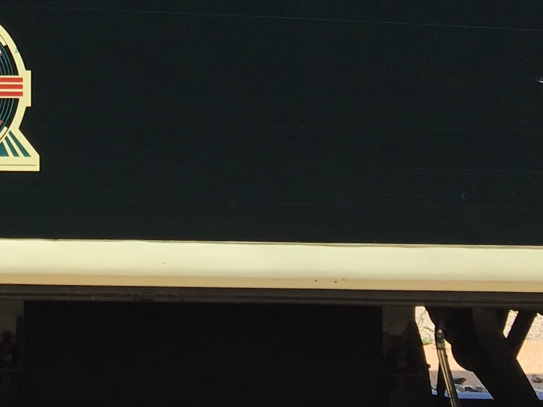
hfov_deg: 18.7
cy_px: -181
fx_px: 1569
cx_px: -86
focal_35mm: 100
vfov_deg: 14.0
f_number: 2.2
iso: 25
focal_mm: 4.15
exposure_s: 1/864
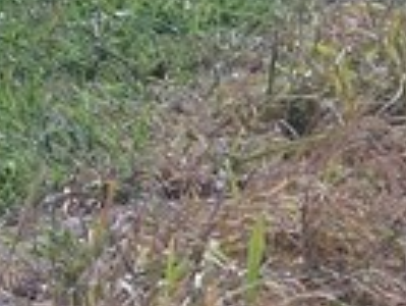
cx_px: 586
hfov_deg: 4.2
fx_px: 5529
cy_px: -263
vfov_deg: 3.1
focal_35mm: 471
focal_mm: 11.6
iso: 80
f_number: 9.6
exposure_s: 1/160
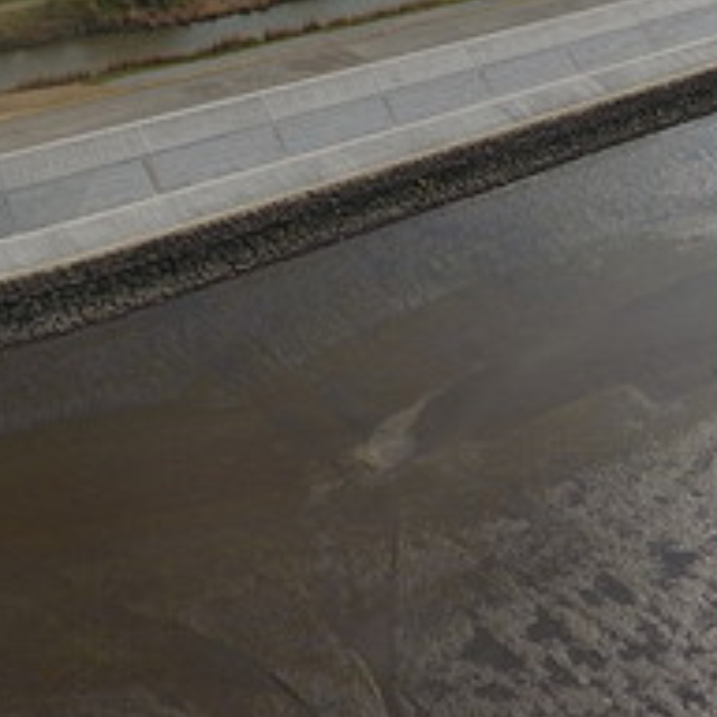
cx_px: 340
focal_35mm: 59
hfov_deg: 29.1
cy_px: -108
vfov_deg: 26.4
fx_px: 1383
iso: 100
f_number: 2.8
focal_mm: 3.61
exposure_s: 1/1751
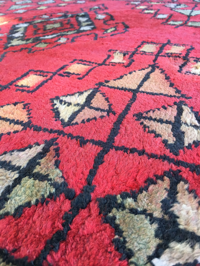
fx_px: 223
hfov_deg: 48.2
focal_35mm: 29
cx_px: 100
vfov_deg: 61.7
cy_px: 133
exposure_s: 1/33
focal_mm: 4.15
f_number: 2.2
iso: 32
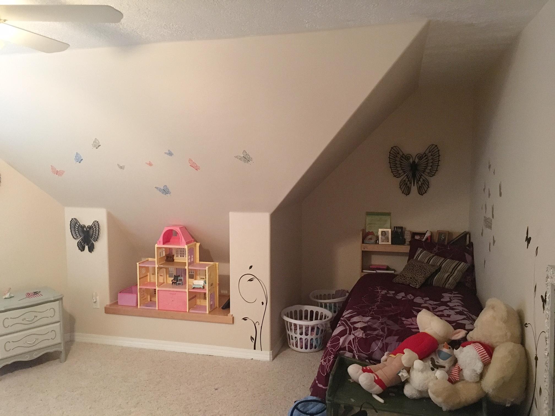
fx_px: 465
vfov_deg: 48.2
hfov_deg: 61.7
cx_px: 278
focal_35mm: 29
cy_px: 208
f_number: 2.2
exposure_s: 1/15
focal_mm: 4.15
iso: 320
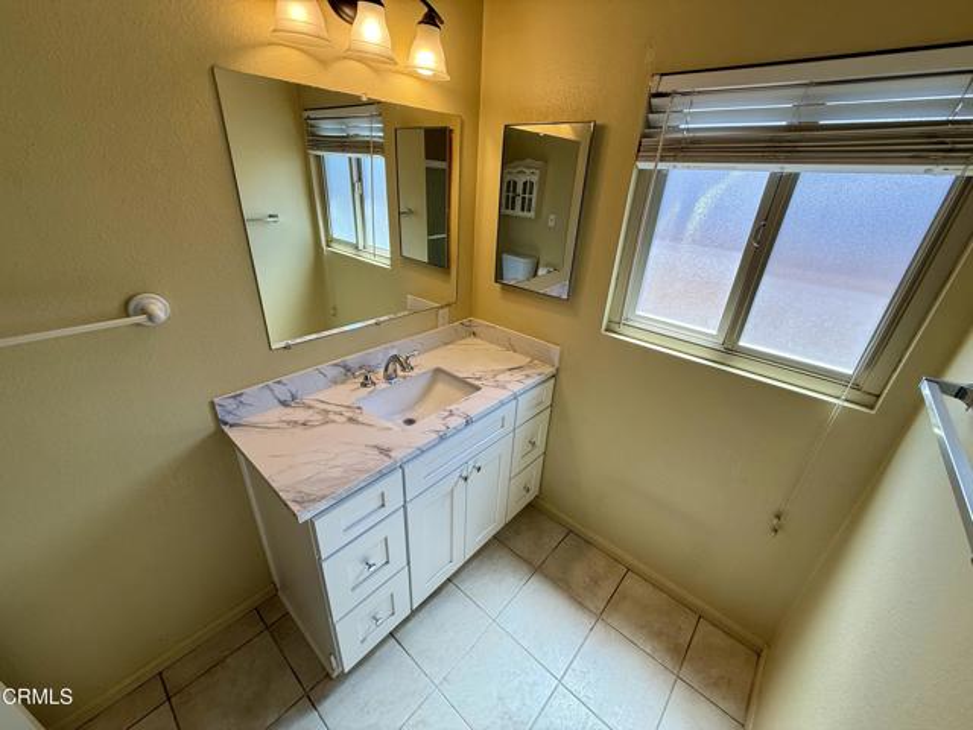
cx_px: 486
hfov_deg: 102.1
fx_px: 394
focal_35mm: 14
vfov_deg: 85.7
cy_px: 365
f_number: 2.2
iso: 80
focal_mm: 2.22
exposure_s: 1/120
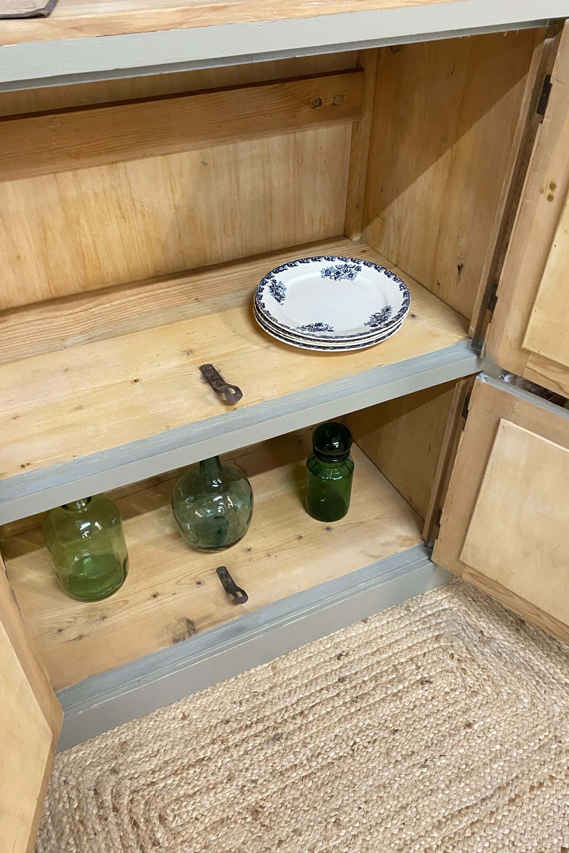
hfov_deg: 46.3
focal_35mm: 28
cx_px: 258
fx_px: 664
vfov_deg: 65.5
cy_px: 425
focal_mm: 4.25
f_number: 1.8
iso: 400
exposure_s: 1/33
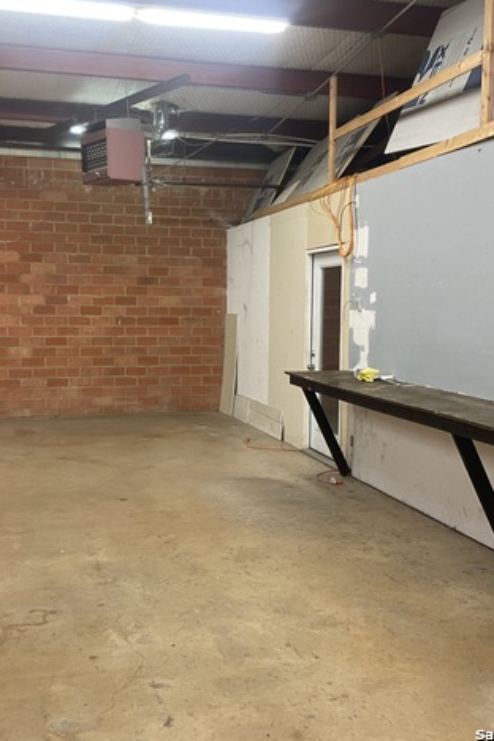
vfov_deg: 51.9
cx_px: 222
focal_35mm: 37
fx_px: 762
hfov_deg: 35.9
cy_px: 364
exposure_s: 1/60
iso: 200
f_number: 1.8
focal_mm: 4.25
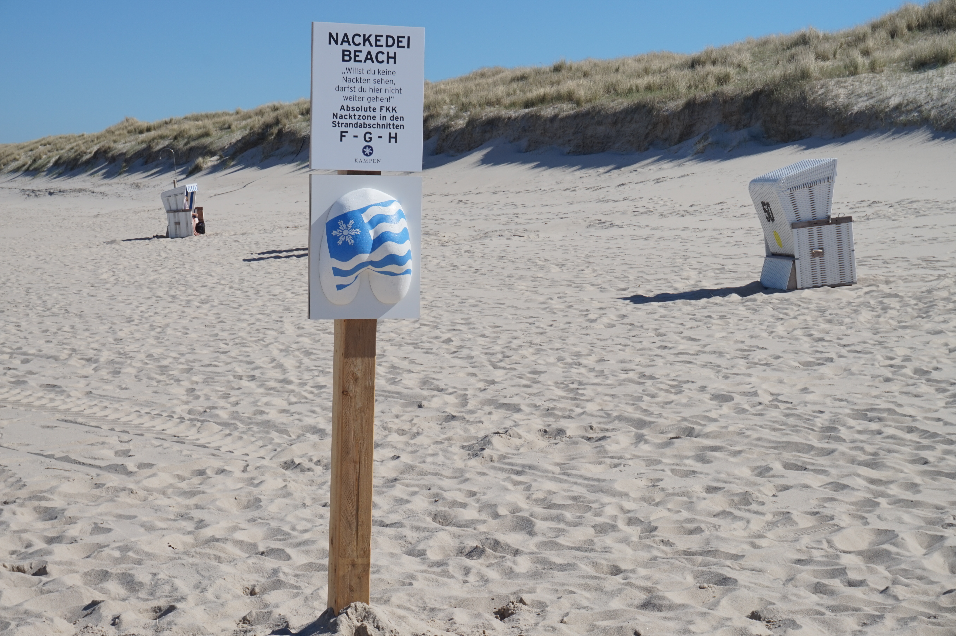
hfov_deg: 30.5
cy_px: 318
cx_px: 478
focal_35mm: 66
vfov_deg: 20.6
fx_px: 1752
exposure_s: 1/250
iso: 100
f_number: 13
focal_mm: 44
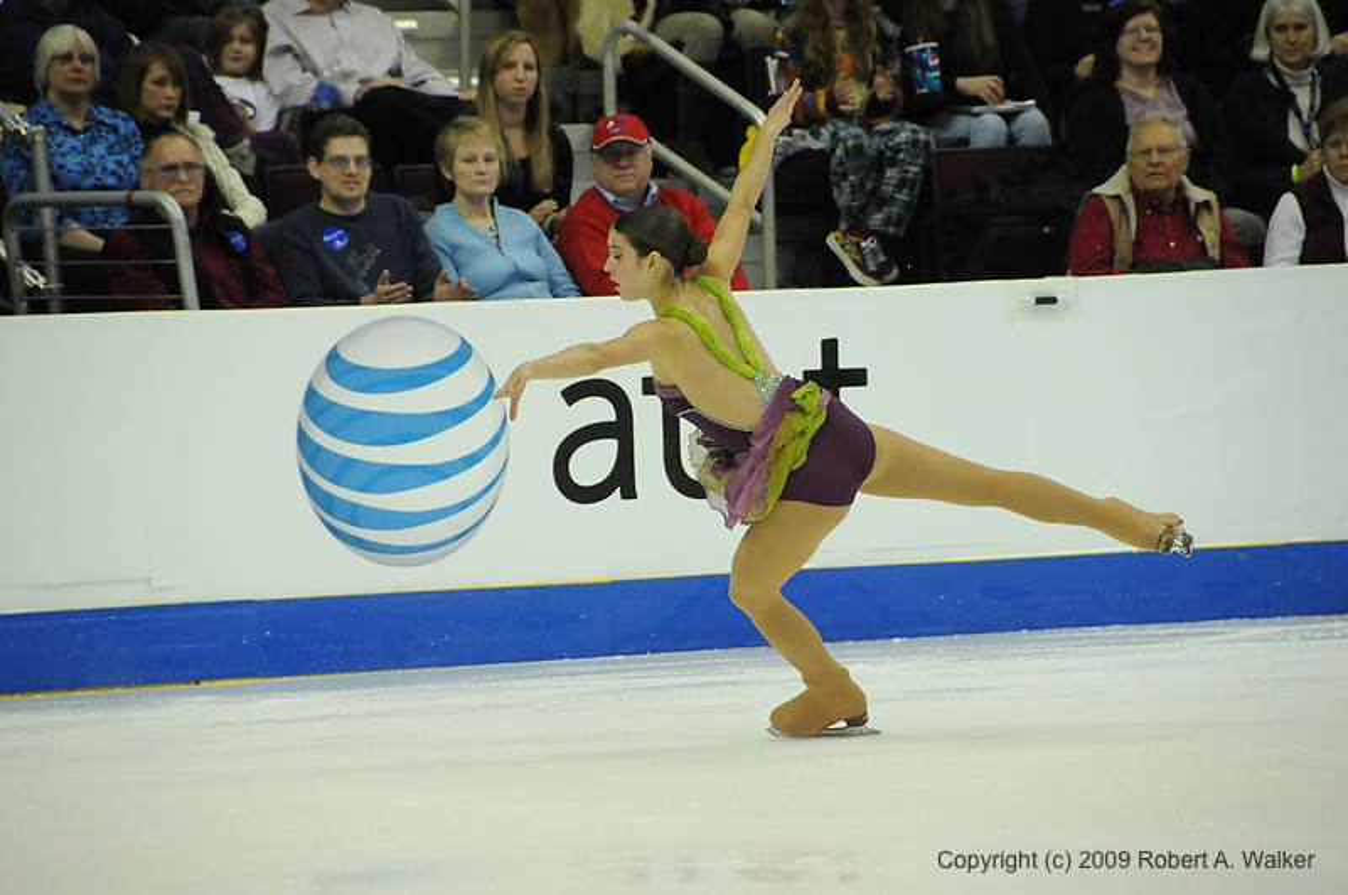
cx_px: 674
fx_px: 11217
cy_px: 448
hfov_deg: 6.9
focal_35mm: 300
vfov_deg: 4.6
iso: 3200
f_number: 5.6
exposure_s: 1/1000
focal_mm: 200
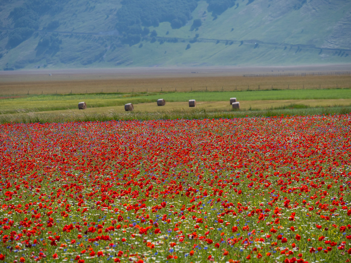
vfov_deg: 7.4
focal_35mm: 200
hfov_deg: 9.9
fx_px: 2028
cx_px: 176
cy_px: 132
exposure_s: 1/1600
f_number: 5
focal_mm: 100
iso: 200
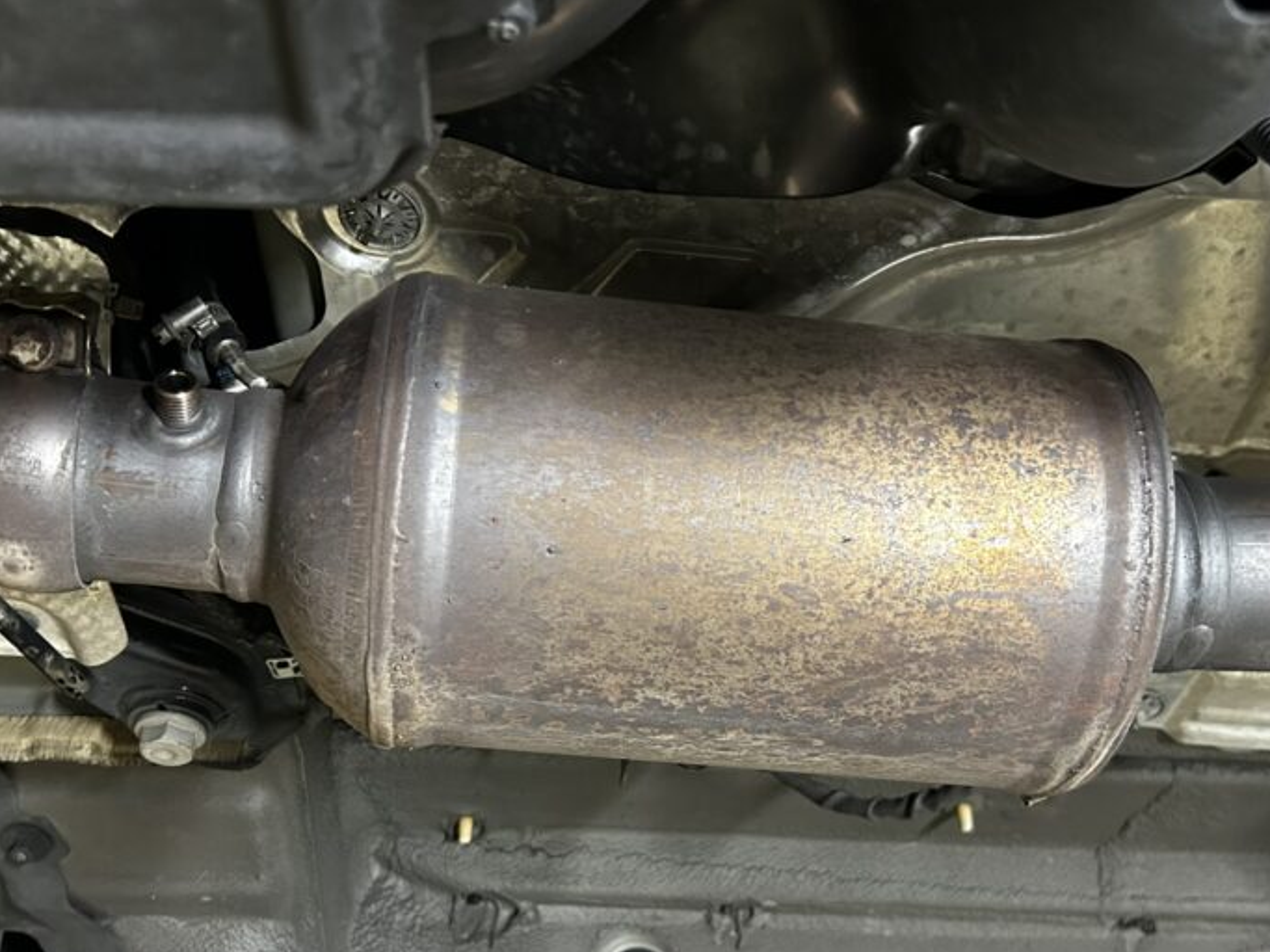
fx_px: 1431
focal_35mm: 39
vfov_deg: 36.4
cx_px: 621
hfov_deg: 47.9
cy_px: 647
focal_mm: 5.7
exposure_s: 1/40
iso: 500
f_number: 1.5
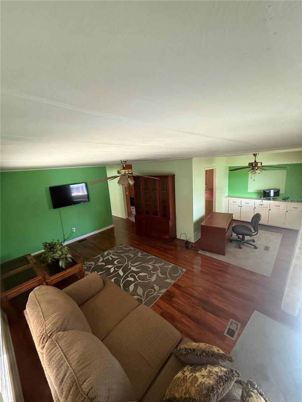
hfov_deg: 85.7
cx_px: 151
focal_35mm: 14
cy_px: 201
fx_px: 163
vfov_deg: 102.1
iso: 500
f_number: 2.2
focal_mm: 2.22
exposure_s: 1/60
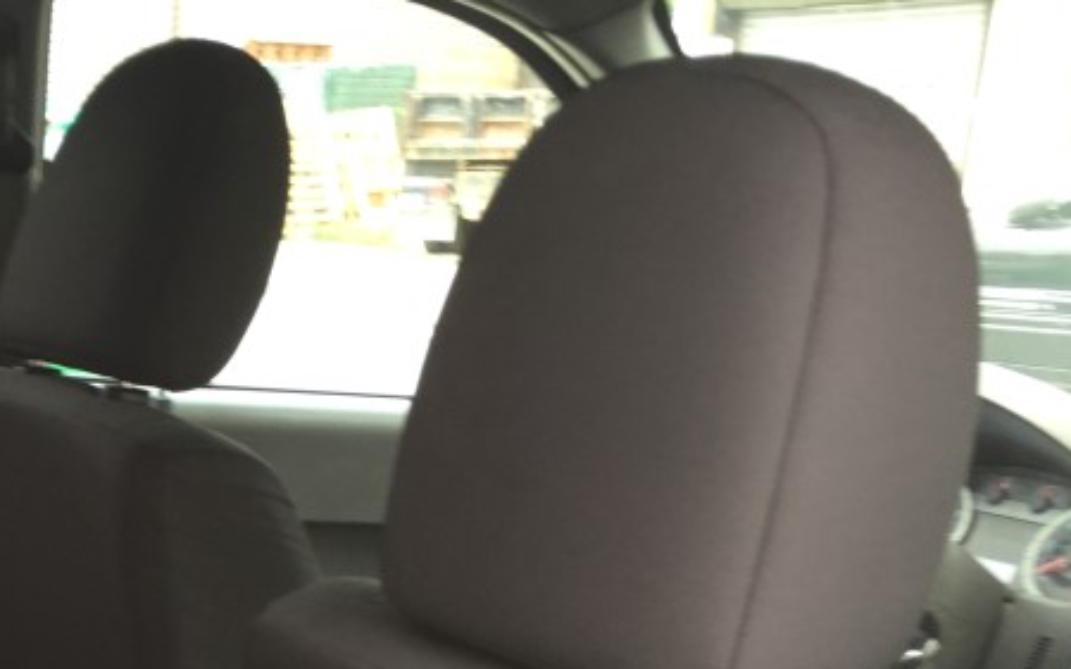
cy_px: 869
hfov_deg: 27.8
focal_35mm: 70
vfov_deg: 17.4
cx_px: 29
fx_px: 2043
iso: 32
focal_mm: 4.15
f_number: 2.2
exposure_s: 1/60
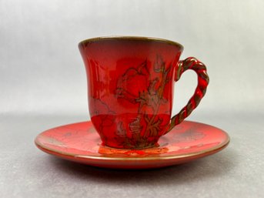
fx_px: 198
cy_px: 99
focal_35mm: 26
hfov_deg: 67.3
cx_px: 132
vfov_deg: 53.0
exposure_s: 1/120
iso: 50
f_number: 1.5
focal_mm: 5.7
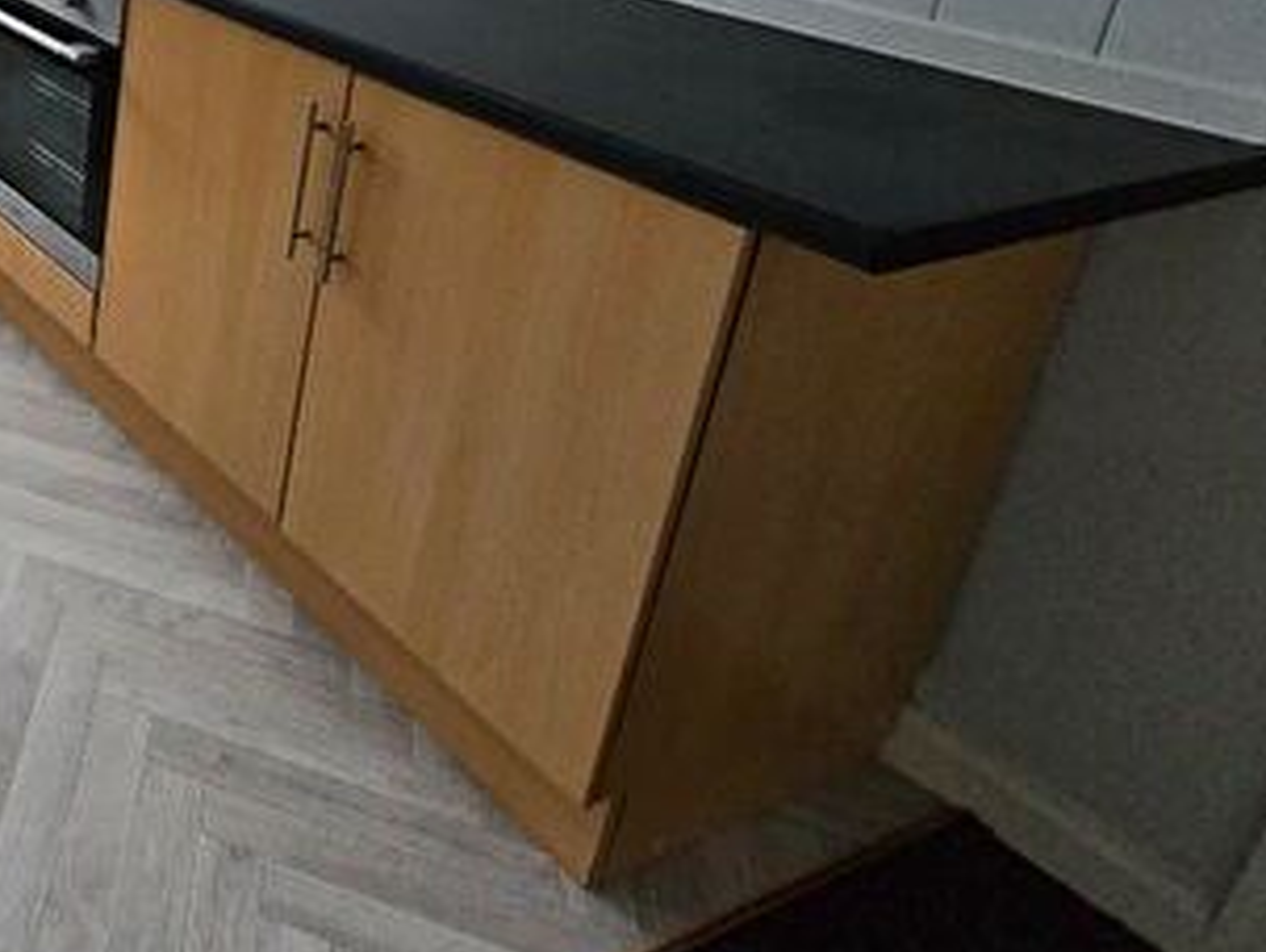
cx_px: -184
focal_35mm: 30
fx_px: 1098
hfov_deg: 43.3
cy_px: 81
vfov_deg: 42.7
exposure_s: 1/100
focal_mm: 2.2
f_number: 2.2
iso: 320
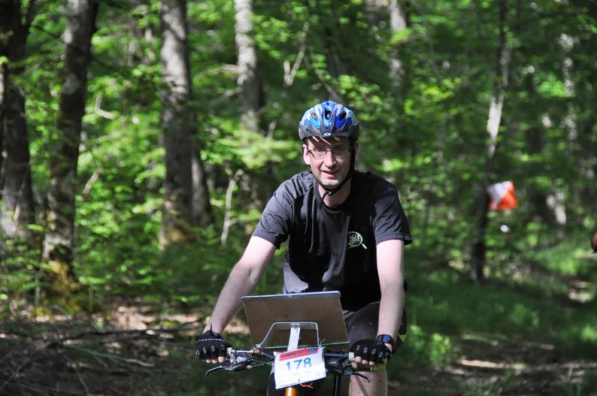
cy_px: 199
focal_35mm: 257
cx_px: 297
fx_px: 4256
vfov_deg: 5.3
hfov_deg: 8.0
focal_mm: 170
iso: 800
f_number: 5.6
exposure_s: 1/800
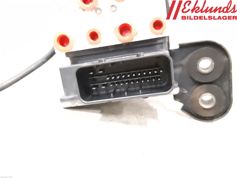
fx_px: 178
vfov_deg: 53.1
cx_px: 118
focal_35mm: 26
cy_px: 89
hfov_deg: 67.3
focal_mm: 3.93
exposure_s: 1/33
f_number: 1.7
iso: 800
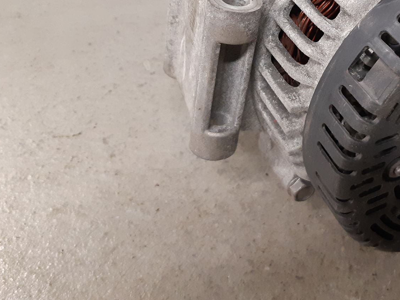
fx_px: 543
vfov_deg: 30.2
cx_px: 346
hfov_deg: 38.2
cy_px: 60
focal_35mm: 47
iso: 250
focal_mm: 3.93
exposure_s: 1/50
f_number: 1.7
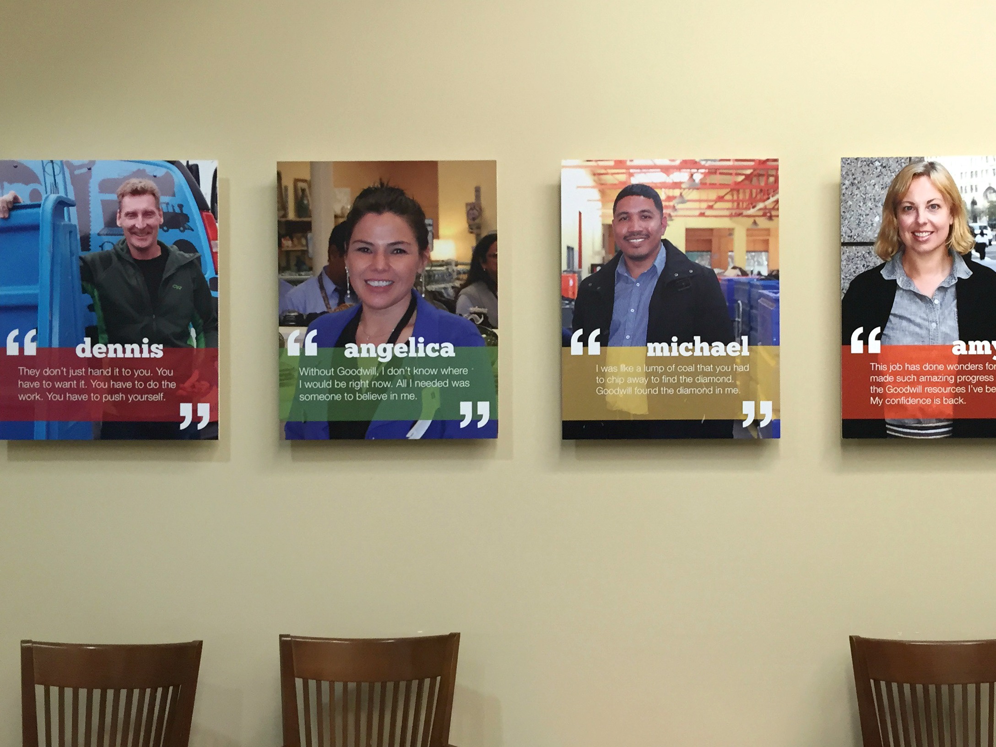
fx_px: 834
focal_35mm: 29
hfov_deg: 61.7
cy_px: 374
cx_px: 498
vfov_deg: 48.2
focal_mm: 4.15
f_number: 2.2
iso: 64
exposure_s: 1/30
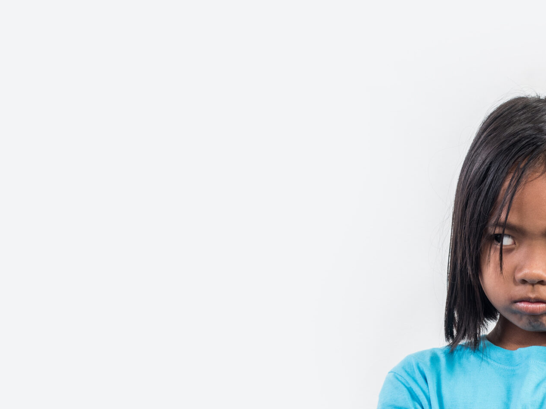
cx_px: 504
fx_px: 1530
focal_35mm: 97
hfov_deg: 19.8
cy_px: 294
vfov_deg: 15.2
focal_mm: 50
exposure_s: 1/250
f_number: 7.1
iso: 320
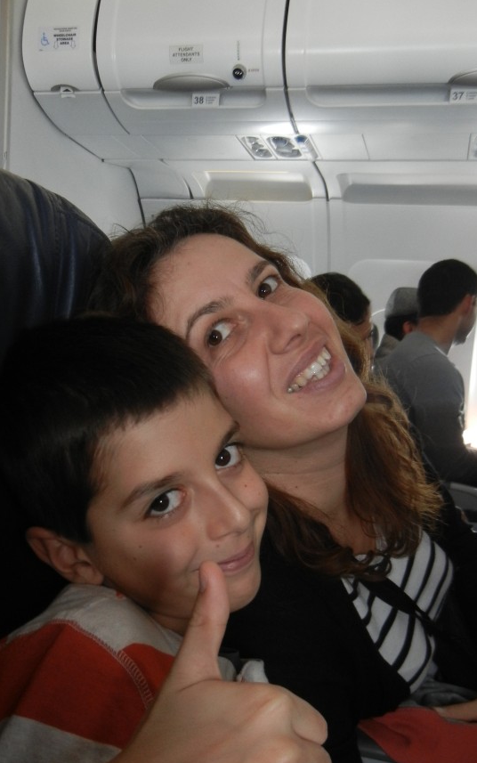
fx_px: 790
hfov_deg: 33.6
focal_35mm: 38
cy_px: 440
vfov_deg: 51.3
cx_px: 240
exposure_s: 1/50
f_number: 3.5
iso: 400
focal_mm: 5.4
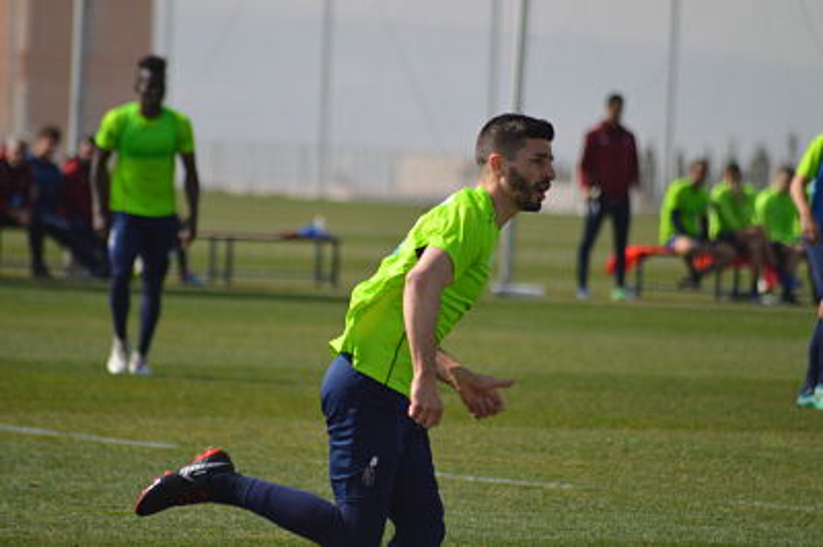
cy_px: 274
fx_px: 10279
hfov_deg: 4.6
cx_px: 412
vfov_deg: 3.0
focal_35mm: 450
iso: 400
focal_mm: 300
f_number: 5.6
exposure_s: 1/2000
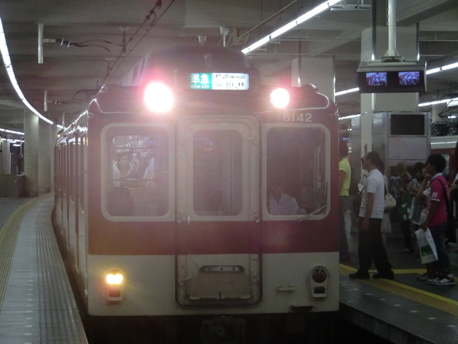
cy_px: 172
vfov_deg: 16.6
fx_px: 1178
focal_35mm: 89
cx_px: 229
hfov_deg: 22.0
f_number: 4.8
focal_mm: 16
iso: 400
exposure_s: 1/50
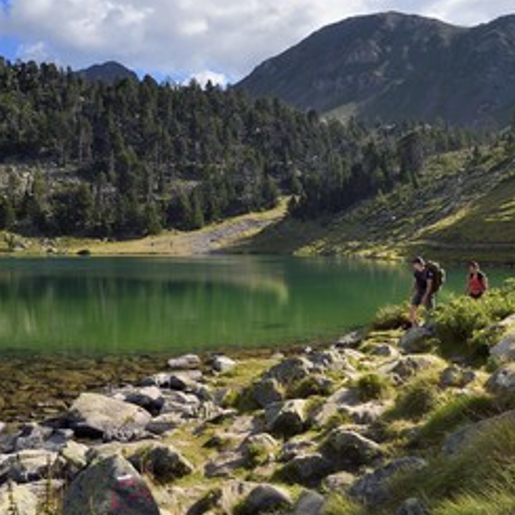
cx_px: 264
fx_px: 589
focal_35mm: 35
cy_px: 263
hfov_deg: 47.2
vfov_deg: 47.2
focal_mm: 24
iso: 200
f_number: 13
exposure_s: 1/200
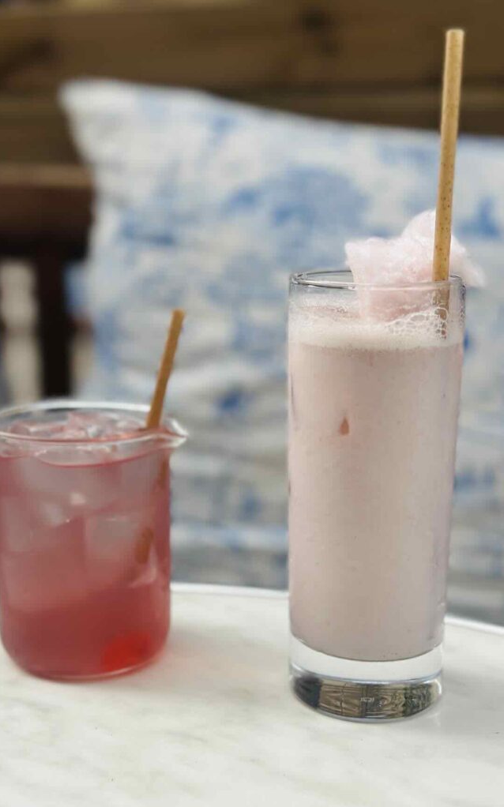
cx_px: 251
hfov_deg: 25.3
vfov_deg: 39.6
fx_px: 1122
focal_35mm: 51
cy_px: 404
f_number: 1.78
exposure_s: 1/962
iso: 80
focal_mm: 6.86
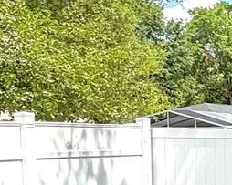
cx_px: 527
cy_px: 170
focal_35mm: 86
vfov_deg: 17.6
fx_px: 590
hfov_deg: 15.2
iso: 64
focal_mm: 2.22
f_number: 2.2
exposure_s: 1/770
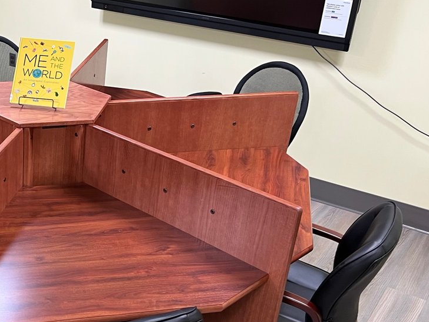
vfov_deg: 27.0
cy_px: 182
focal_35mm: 54
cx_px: 40
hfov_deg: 33.6
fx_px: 669
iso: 100
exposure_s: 1/60
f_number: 1.5
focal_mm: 5.7
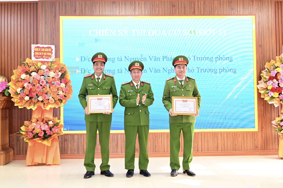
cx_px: 142
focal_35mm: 31
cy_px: 94
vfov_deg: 42.3
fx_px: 244
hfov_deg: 60.3
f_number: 4
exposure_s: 1/160
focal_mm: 31
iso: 1000
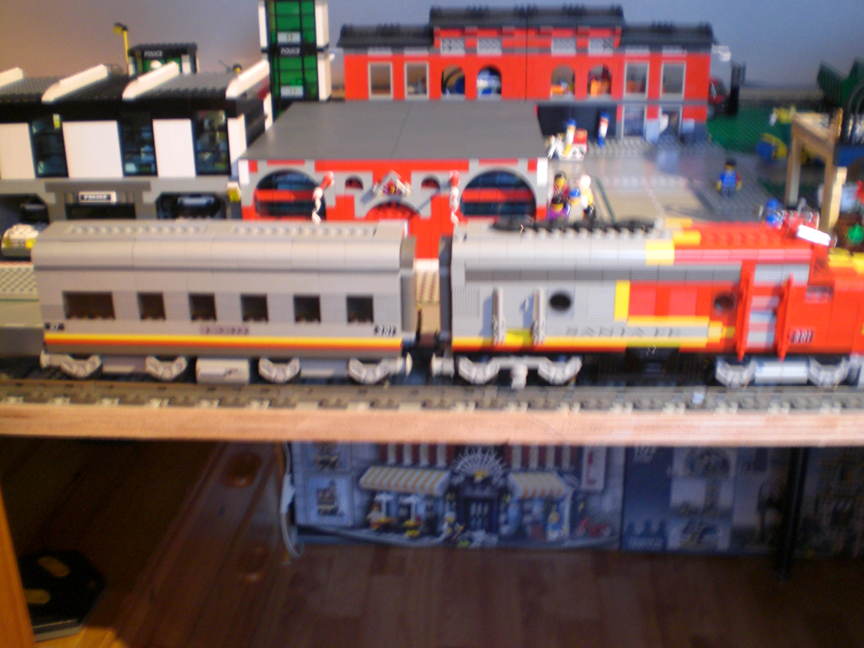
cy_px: 324
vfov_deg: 37.7
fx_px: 948
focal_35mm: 38
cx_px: 432
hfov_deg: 49.0
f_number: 3.1
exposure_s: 1/6
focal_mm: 6.3
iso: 200
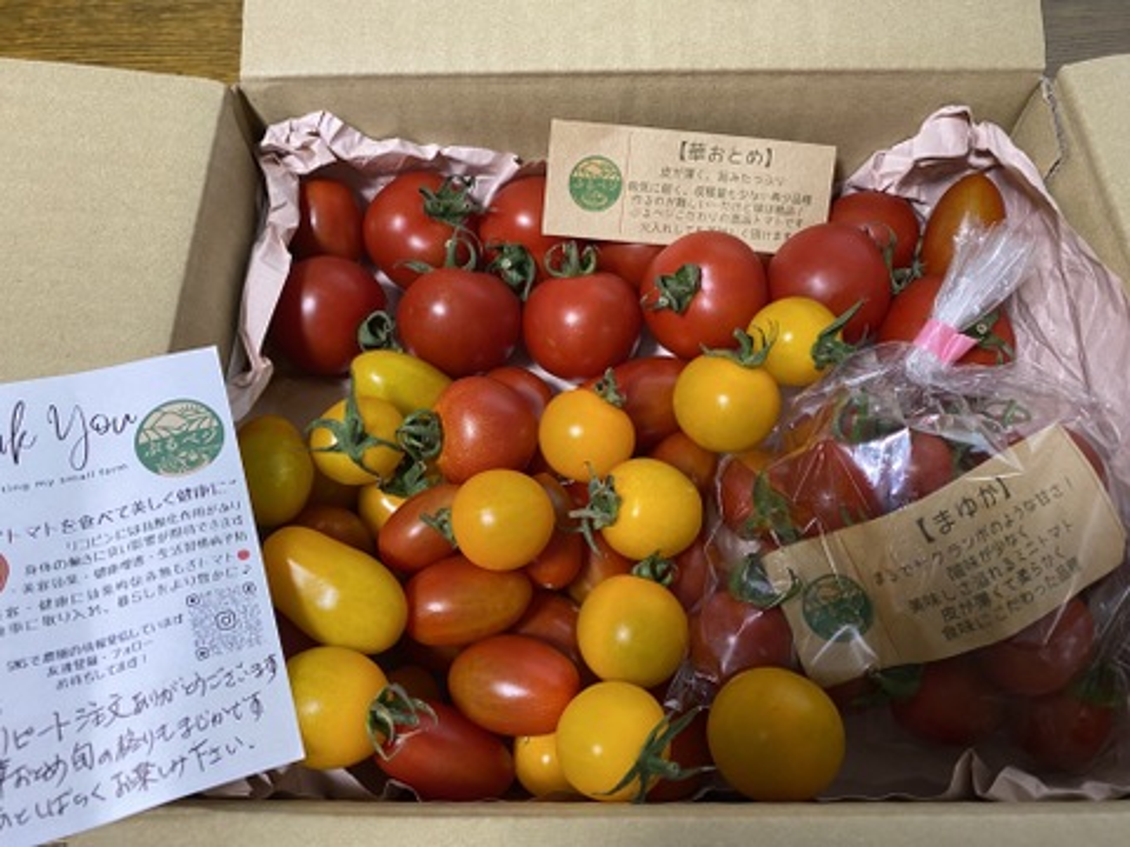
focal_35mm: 26
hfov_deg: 67.3
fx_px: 849
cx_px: 565
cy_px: 424
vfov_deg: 53.1
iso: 160
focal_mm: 4.25
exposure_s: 1/60
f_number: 1.8
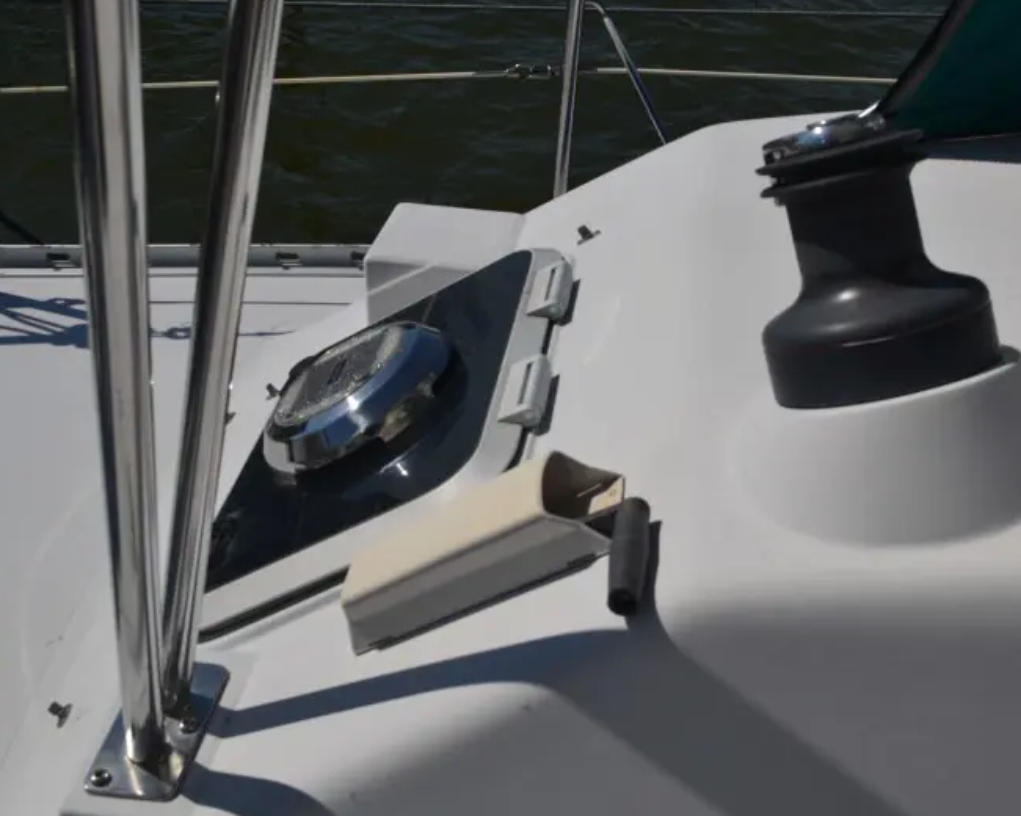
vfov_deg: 33.4
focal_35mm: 45
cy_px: 407
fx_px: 1359
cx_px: 560
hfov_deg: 41.1
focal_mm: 26
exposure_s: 1/500
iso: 110
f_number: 11
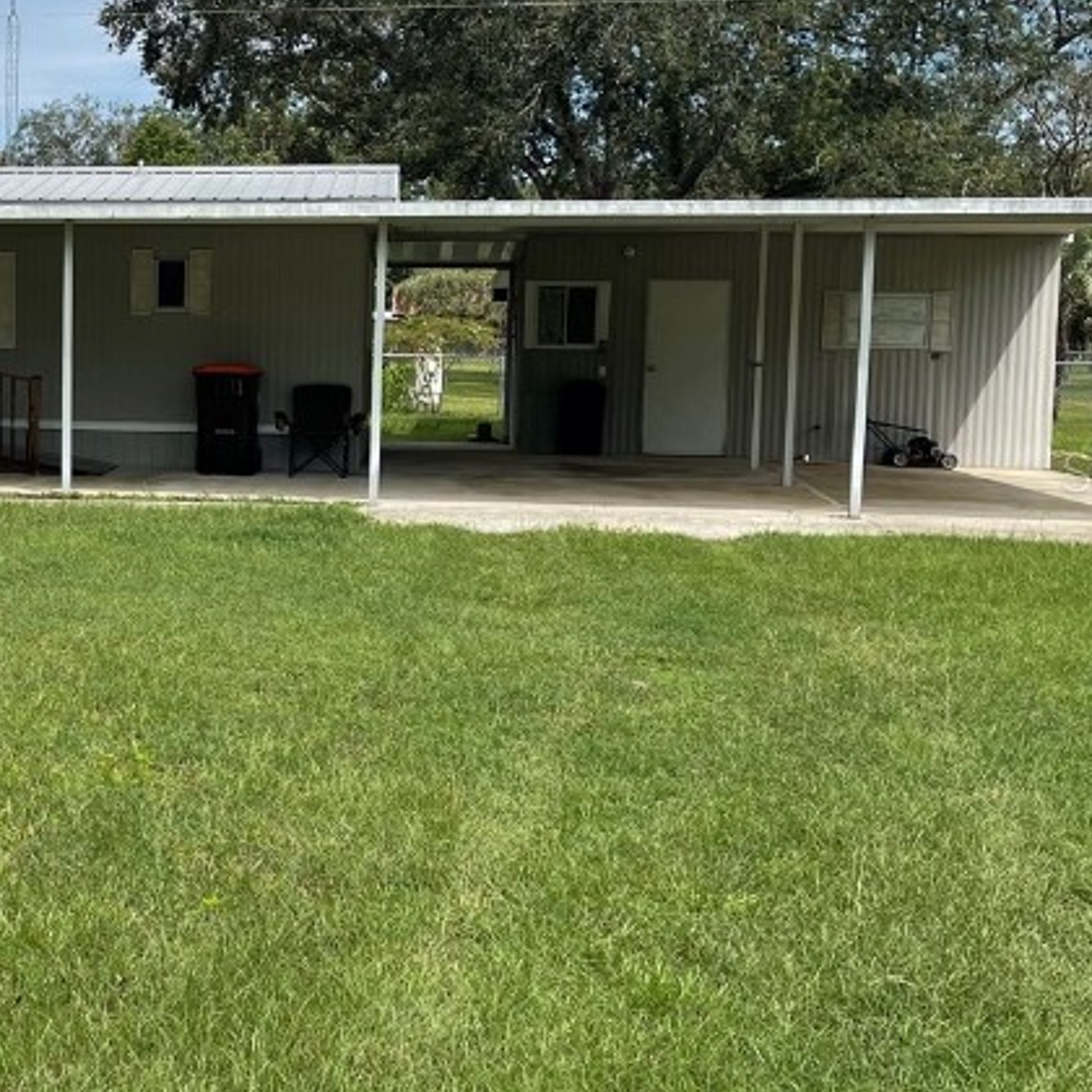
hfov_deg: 28.5
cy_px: 471
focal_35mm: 56
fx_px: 1999
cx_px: -23
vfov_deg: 30.5
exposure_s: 1/3922
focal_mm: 5.1
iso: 32
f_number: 1.6
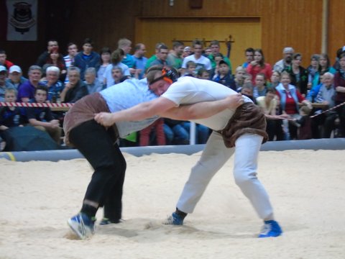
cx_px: 172
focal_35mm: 142
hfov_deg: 13.9
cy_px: 130
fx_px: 1415
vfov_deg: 10.4
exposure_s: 1/40
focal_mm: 25
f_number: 4.7
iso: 800
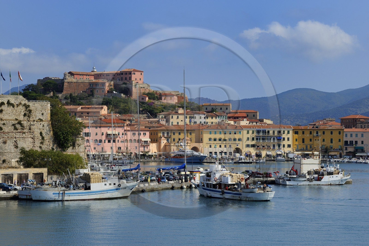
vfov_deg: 12.2
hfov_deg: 18.3
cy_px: 123
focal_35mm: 112
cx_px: 184
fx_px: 1147
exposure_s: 1/250
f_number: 14
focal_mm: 112
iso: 200
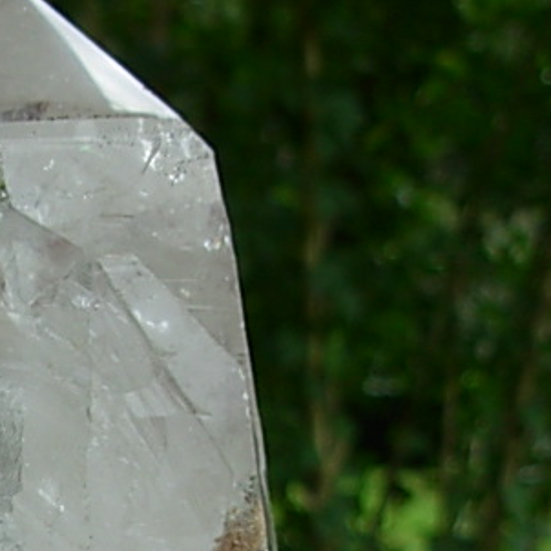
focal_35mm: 114
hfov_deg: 14.8
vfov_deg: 14.8
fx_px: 2053
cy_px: 653
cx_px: -93
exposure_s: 1/395
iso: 50
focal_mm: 6.3
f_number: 2.9
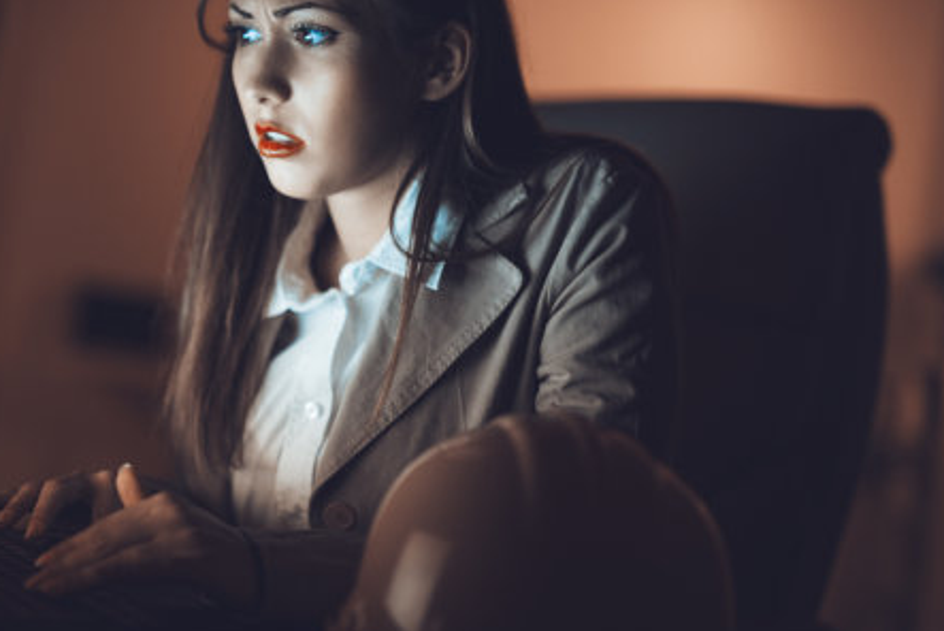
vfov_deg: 19.7
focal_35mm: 69
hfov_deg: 29.0
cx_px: 298
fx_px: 1810
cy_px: 244
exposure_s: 1/60
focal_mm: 50
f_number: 1.4
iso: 800
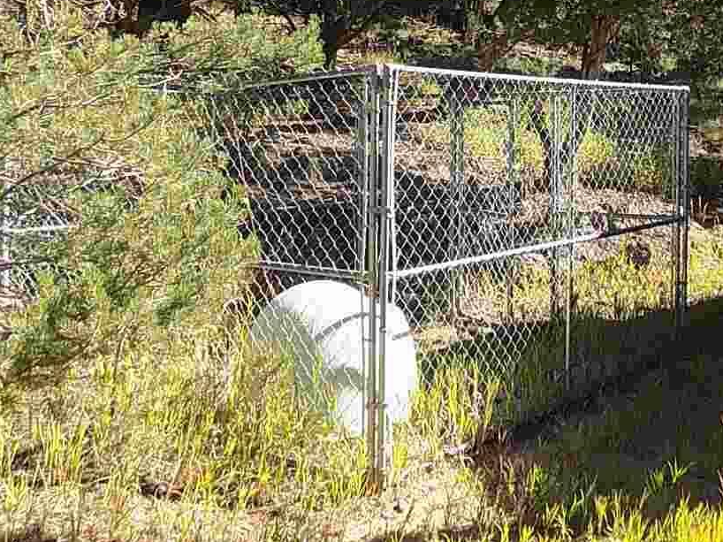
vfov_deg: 31.3
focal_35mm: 45
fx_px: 940
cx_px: 577
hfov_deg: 40.4
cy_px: 107
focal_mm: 4
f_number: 3.1
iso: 80
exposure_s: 1/250
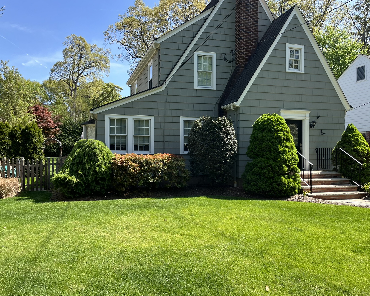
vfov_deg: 51.5
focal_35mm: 28
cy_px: 143
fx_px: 307
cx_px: 168
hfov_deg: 62.1
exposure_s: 1/1151
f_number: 1.6
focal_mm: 5.1
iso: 50
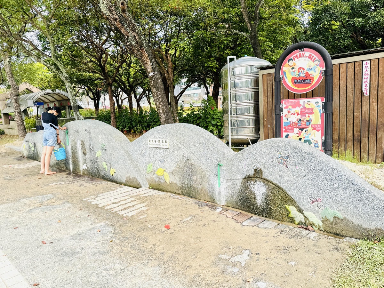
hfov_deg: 71.6
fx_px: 266
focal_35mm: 24
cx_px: 192
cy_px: 144
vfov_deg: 56.8
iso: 80
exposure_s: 1/853
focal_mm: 6.86
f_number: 1.78
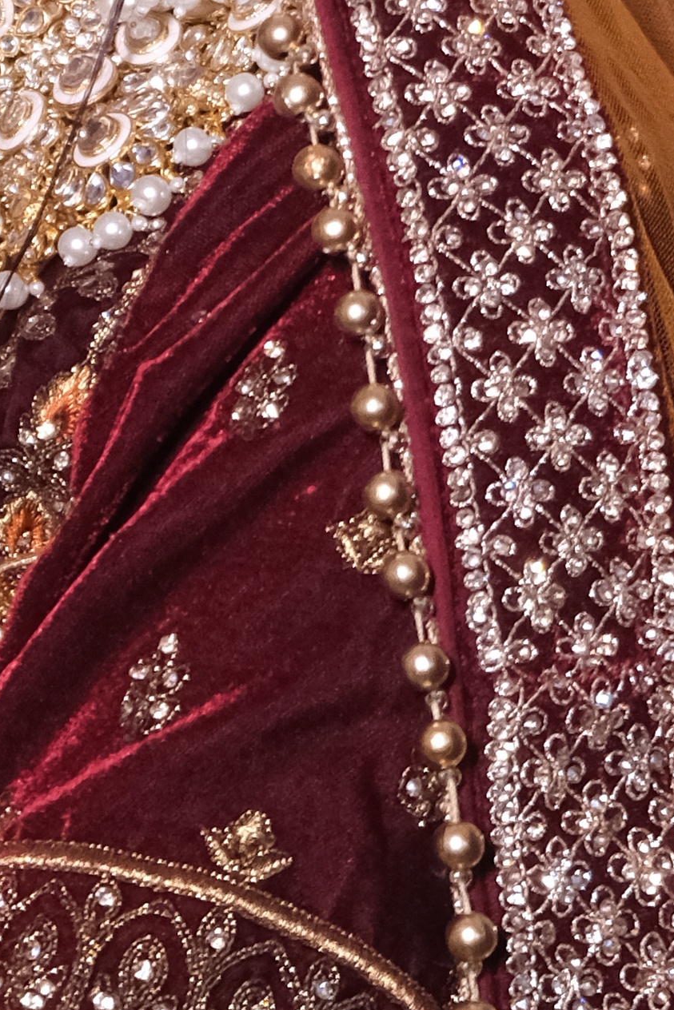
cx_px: -696
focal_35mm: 158
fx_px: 4436
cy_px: 293
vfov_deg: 13.0
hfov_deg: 8.2
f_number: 3.2
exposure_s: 1/100
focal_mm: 21.4
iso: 1600
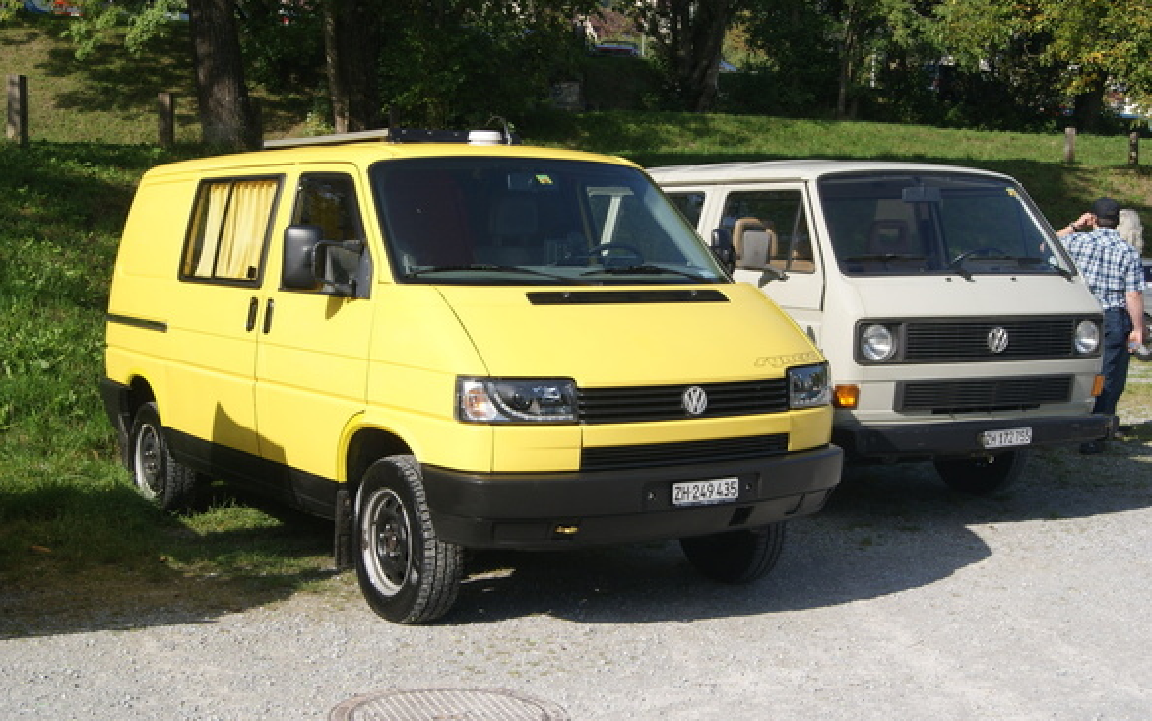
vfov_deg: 27.4
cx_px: 578
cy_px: 357
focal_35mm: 47
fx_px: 1476
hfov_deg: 42.6
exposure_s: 1/100
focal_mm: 30
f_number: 13
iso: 100
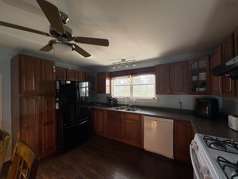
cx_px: 119
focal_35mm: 14
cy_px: 90
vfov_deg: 85.7
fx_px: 96
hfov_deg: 102.1
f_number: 2.2
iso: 125
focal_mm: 2.22
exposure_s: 1/134
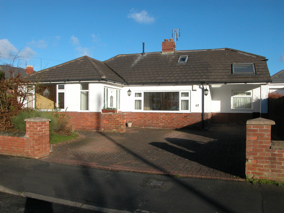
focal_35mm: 45
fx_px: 369
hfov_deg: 42.1
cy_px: 106
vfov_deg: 32.2
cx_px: 142
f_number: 6.6
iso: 100
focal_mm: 11.4
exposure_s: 1/380
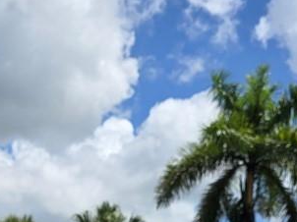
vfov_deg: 16.9
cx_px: 35
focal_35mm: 78
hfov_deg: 24.4
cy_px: 343
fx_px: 669
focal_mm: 6.3
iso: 12
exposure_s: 1/1027
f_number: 1.7
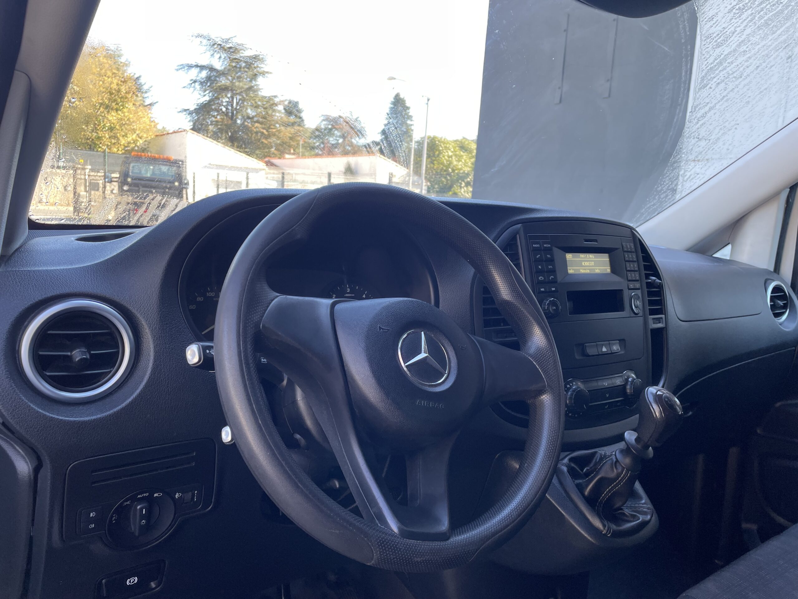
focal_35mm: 26
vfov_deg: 53.1
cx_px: 399
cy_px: 300
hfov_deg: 67.3
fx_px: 599
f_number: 1.6
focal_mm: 4.2
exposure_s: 1/121
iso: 40
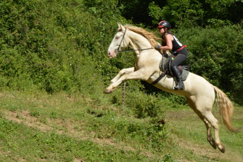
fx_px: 506
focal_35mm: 75
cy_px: 81
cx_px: 122
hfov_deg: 27.0
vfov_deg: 18.2
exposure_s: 1/200
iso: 100
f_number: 7.1
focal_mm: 50
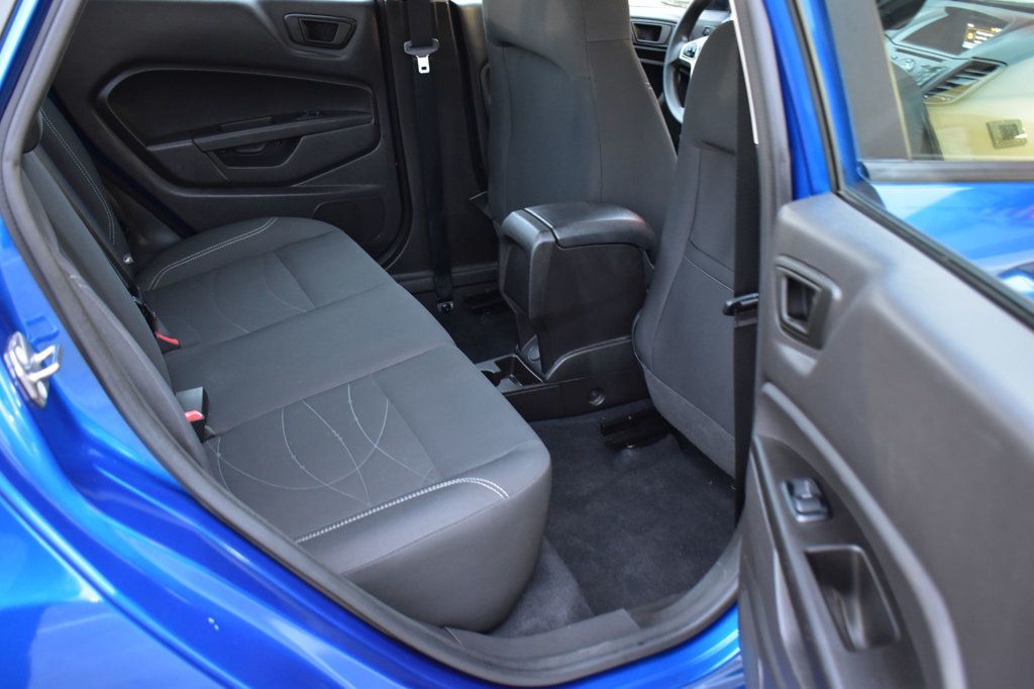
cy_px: 344
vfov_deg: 36.8
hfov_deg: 53.1
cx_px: 517
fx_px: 1034
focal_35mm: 36
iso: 1600
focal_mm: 24
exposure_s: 1/4
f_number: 4
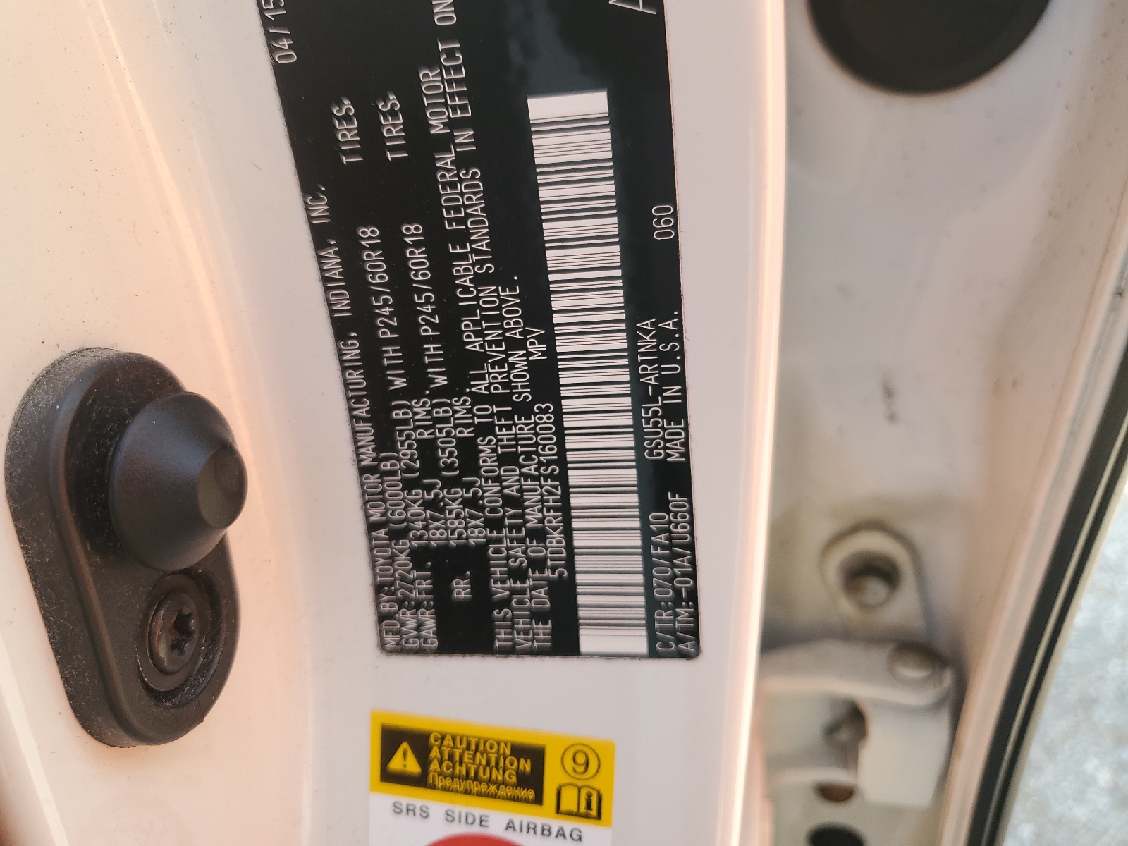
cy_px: 423
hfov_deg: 67.3
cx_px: 564
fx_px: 847
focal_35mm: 26
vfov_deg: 53.1
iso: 50
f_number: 1.5
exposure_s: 1/312
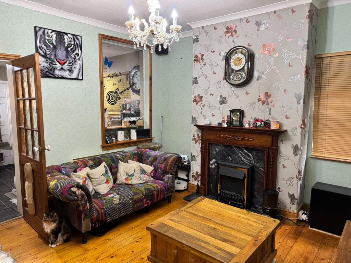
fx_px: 243
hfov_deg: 71.6
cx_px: 176
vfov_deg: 56.8
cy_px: 132
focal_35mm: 24
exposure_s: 1/50
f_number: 1.78
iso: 320
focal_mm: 6.76
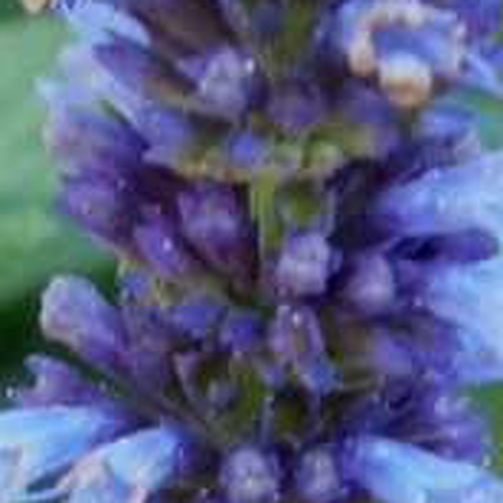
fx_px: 3978
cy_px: 534
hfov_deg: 7.2
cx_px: 160
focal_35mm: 242
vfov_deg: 7.2
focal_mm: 8.3
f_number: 3.4
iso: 80
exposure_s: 1/40
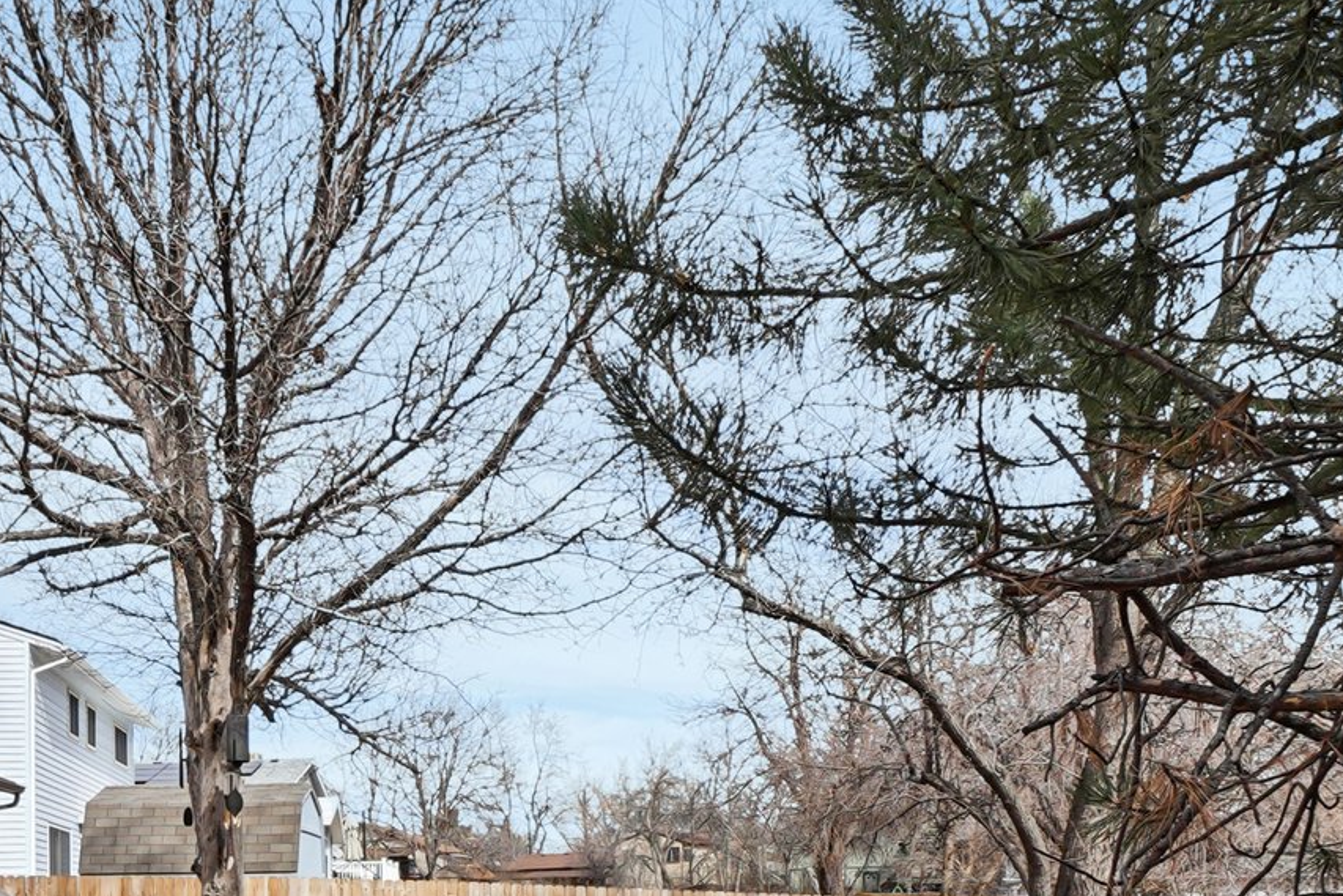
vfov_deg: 33.0
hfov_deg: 52.3
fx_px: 1343
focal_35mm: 36
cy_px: 946
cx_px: 466
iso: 100
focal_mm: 10
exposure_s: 1/160
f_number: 8
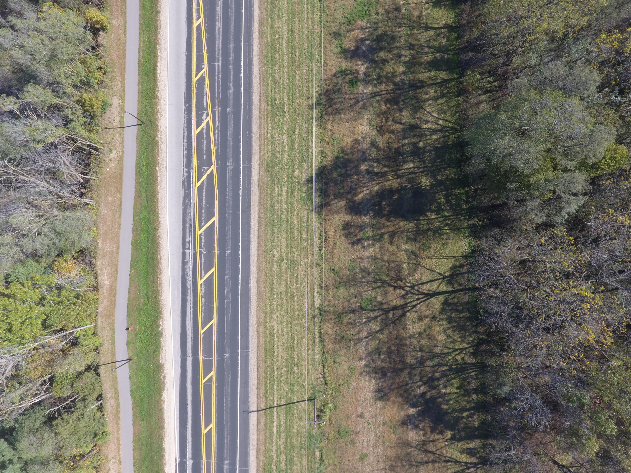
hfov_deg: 81.7
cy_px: 236
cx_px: 316
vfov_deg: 66.0
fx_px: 365
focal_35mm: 20
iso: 100
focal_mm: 3.61
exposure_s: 1/399
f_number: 2.8
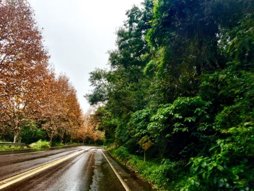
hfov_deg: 61.7
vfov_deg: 48.2
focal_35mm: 29
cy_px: 96
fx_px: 213
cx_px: 127
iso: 25
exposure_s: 1/396
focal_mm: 4.15
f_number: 2.2
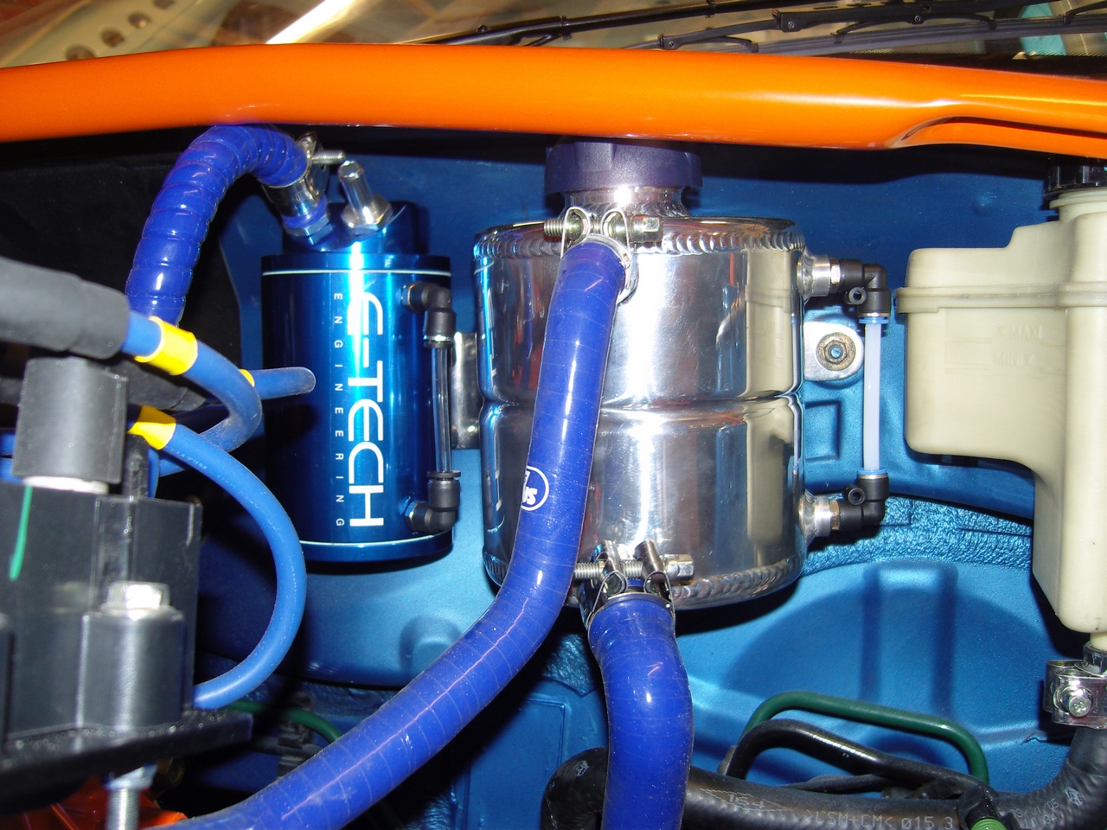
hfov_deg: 54.0
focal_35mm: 34
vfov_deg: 41.8
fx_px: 1087
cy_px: 415
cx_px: 554
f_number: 2.8
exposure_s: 1/40
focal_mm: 7.3
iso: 100
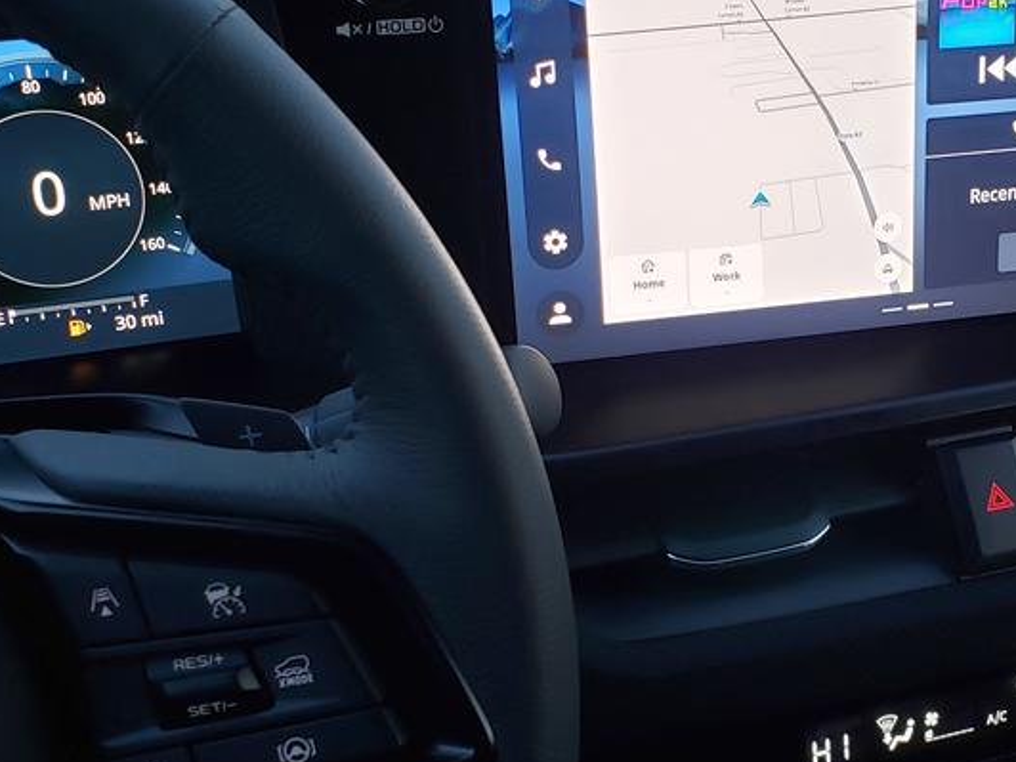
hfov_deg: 36.9
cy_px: 393
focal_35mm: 50
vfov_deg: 29.1
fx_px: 1468
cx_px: 814
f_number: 2.4
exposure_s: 1/35
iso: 200
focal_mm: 4.3
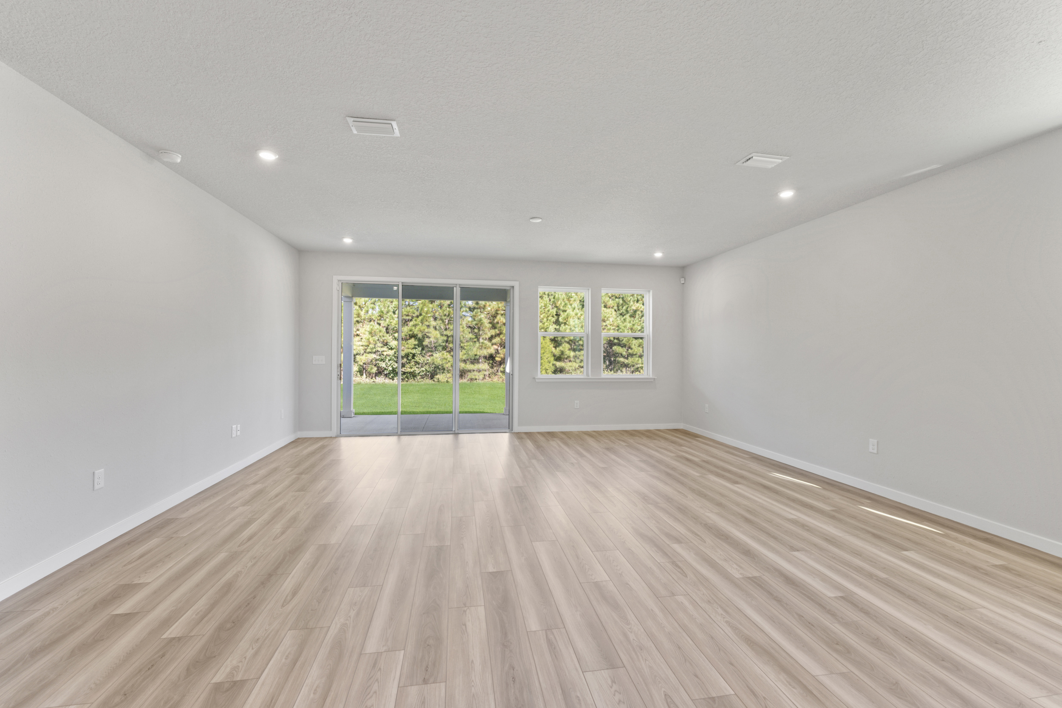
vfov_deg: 78.1
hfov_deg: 101.1
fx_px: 437
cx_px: 531
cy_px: 354
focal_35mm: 15
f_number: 9
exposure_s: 1/6
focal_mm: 14.8
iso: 250
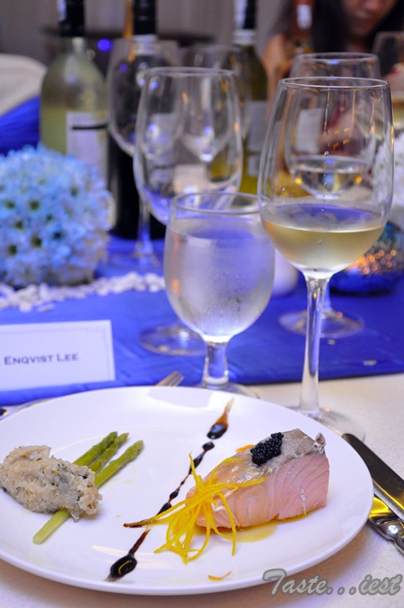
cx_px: 202
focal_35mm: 60
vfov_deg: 33.4
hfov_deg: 22.6
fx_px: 1012
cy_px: 304
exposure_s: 1/125
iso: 2000
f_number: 4.5
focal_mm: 40
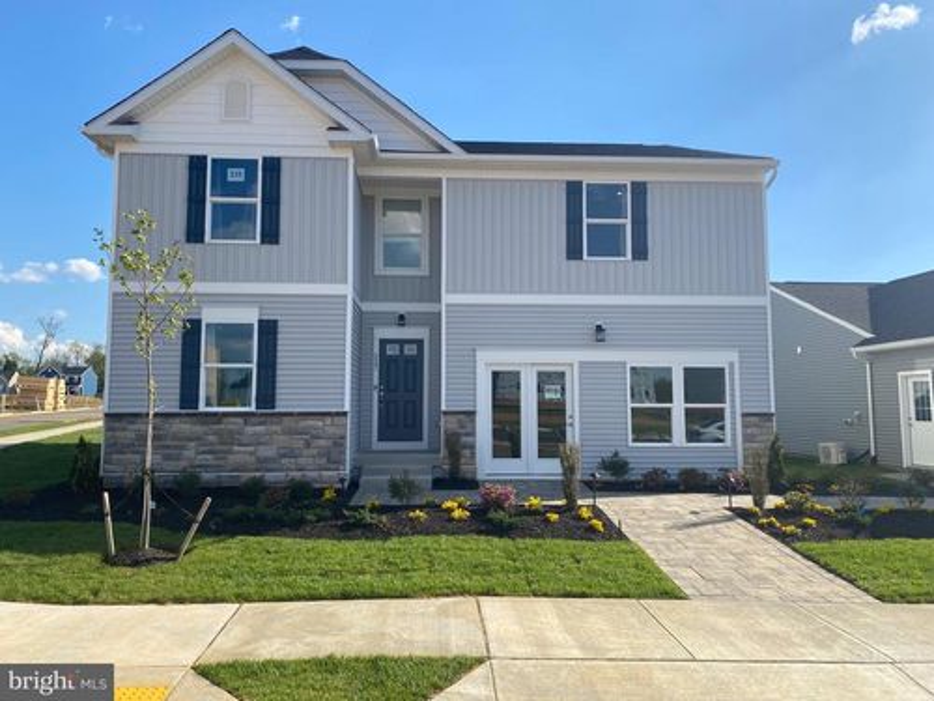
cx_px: 467
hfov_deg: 67.3
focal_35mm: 26
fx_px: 702
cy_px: 350
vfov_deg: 53.1
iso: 32
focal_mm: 4.25
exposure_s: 1/2755
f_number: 1.8
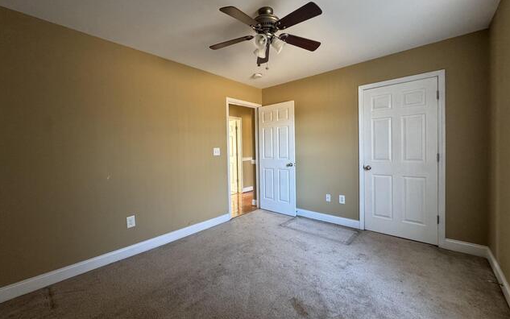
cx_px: 255
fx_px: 209
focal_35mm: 15
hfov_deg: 101.4
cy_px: 153
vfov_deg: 74.8
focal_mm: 2.22
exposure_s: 1/66
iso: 320
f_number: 2.2
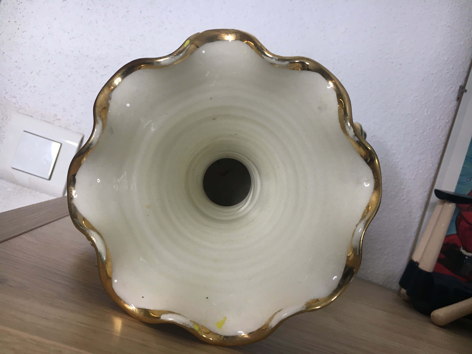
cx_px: 236
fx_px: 395
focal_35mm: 29
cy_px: 177
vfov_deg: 48.2
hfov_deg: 61.7
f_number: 2.2
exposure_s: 1/33
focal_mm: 4.15
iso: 32
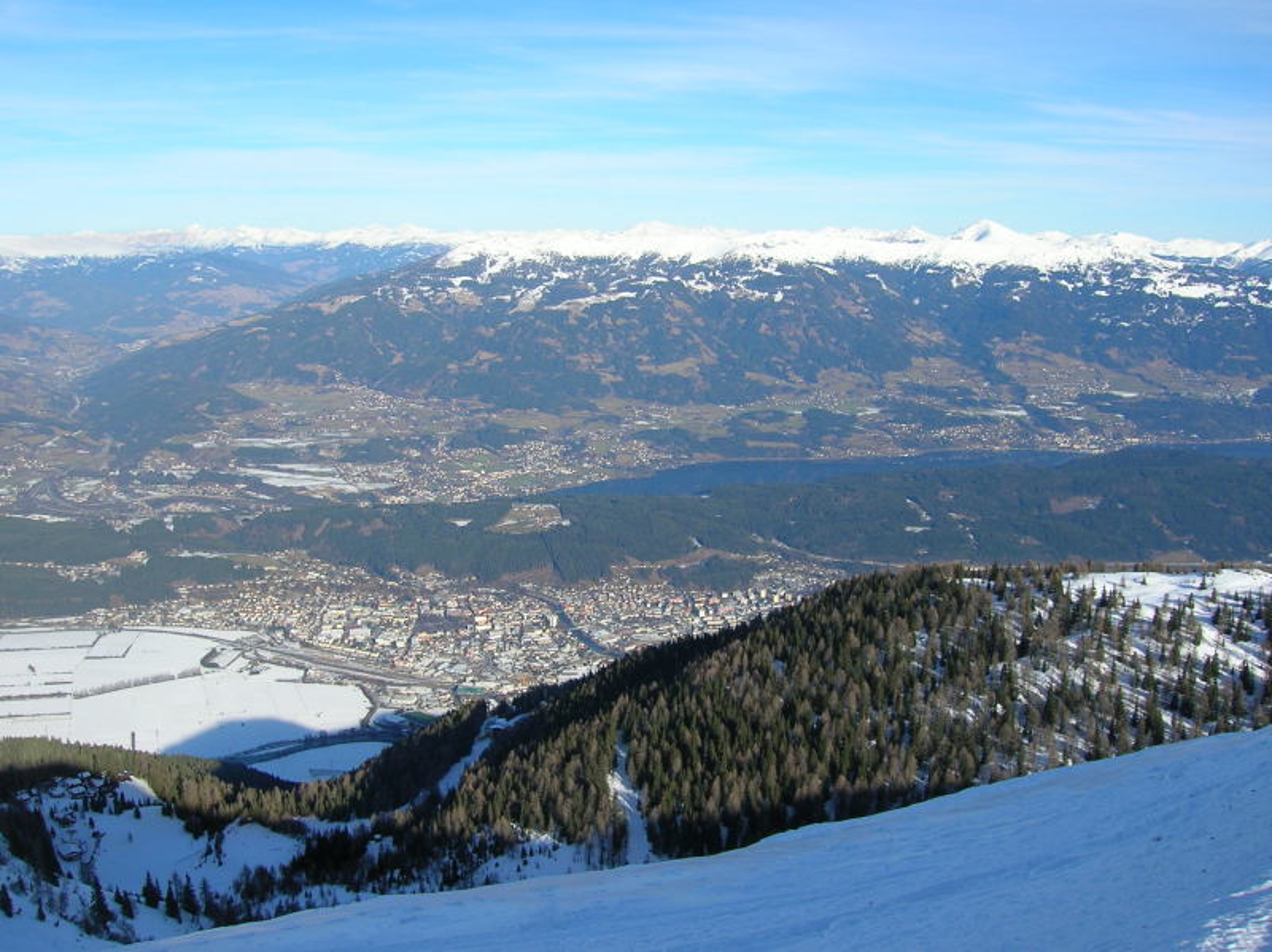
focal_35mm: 34
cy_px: 476
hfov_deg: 54.0
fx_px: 1249
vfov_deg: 41.8
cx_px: 636
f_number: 4.9
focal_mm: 5.7
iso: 50
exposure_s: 1/397
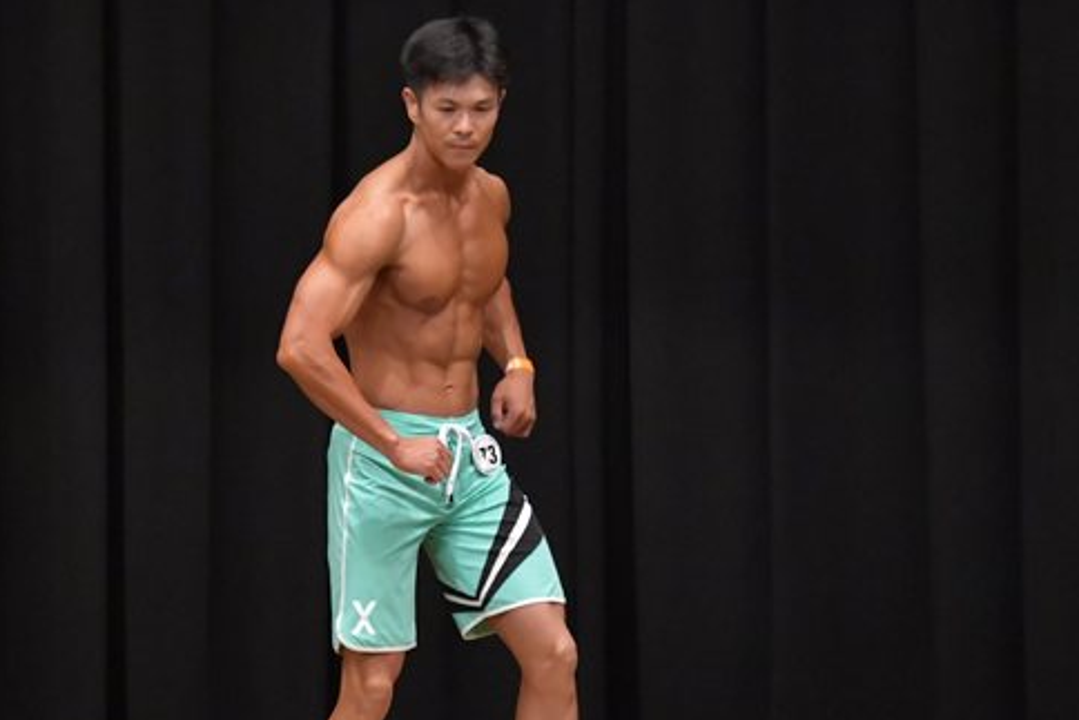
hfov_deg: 5.7
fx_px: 10793
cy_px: 459
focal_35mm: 360
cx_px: 282
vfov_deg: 3.8
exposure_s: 1/400
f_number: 5.6
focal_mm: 150
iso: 6400
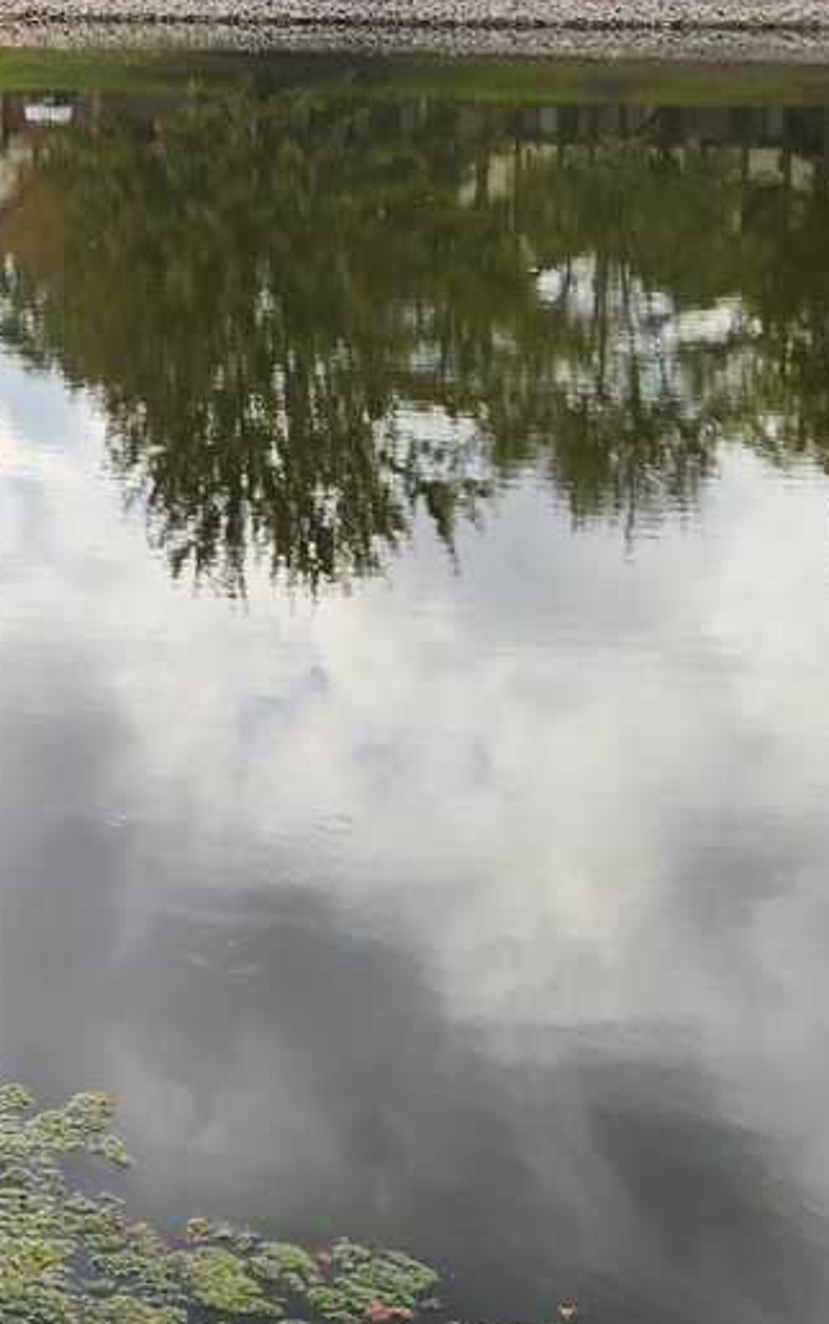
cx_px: -38
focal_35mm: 68
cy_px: -26
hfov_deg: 18.6
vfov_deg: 28.2
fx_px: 2455
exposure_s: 1/777
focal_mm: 5.4
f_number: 1.8
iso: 20
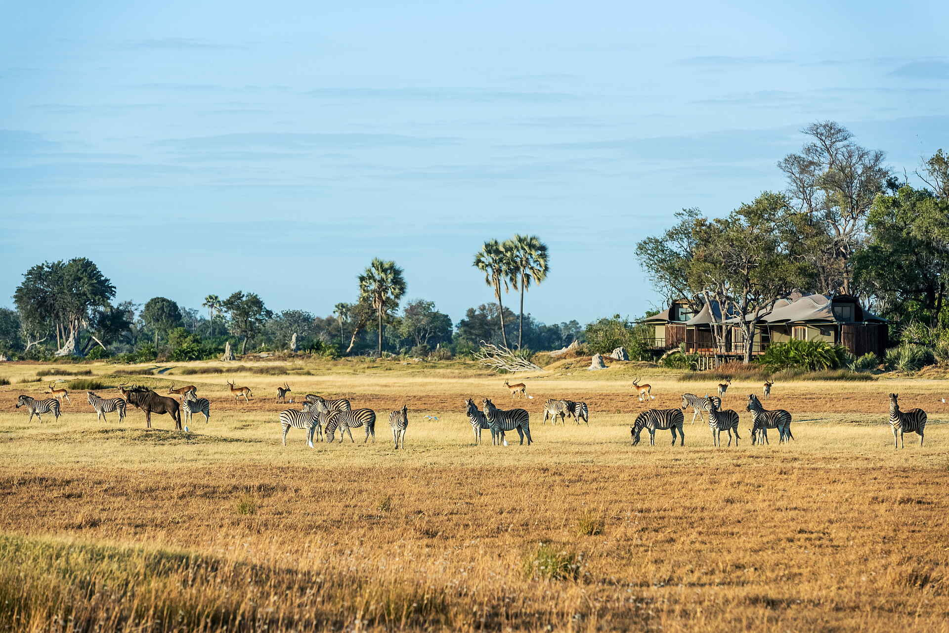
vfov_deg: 7.0
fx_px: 5141
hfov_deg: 10.5
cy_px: 316
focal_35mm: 195
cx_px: 474
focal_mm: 195
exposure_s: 1/800
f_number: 11
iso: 800
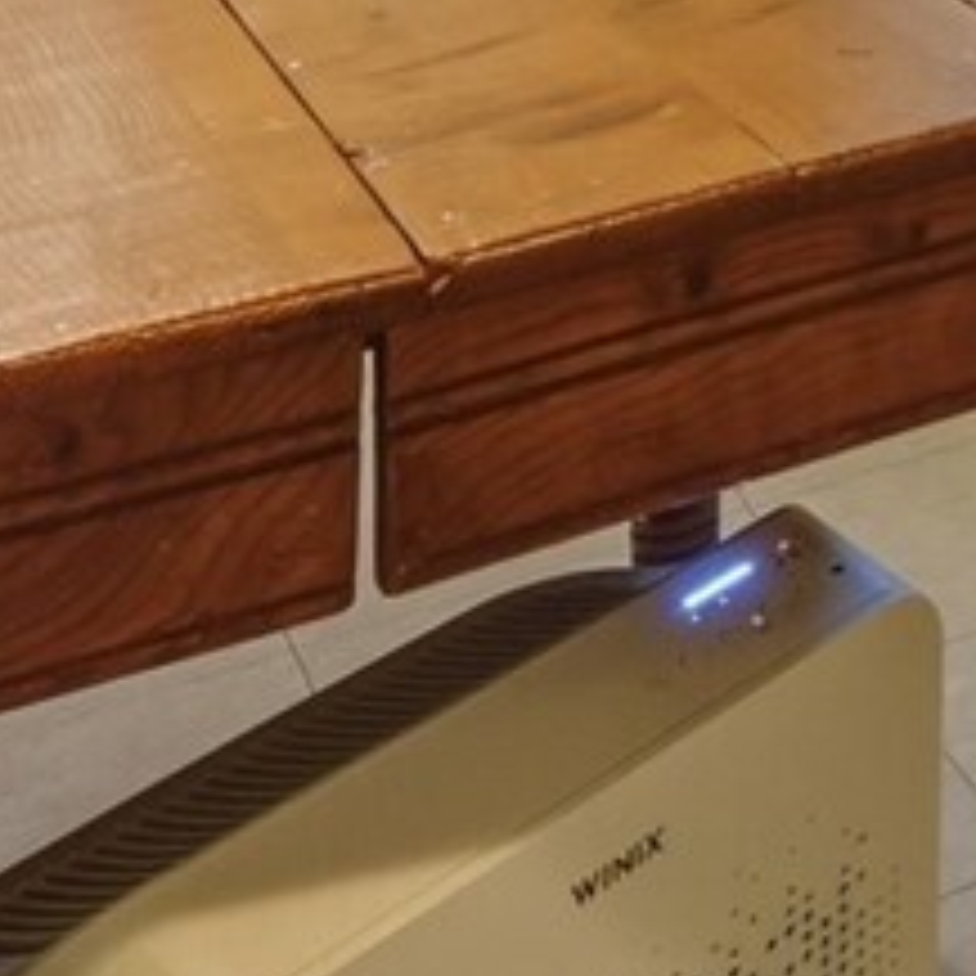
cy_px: -989
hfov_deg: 13.8
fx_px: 2967
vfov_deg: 15.1
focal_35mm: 93
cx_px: 2276
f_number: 9
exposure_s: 1/40
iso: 400
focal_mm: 14
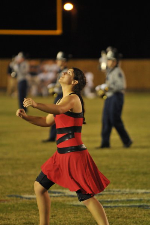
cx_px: 75
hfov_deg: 4.6
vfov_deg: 6.9
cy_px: 112
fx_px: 1878
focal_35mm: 300
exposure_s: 1/160
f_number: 2.8
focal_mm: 200
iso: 1600
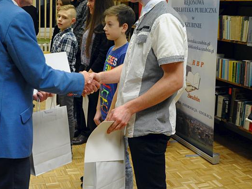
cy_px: 72
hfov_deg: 38.9
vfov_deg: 29.7
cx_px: 98
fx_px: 355
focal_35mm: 49
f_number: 5.6
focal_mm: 21
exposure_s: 1/125
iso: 2000
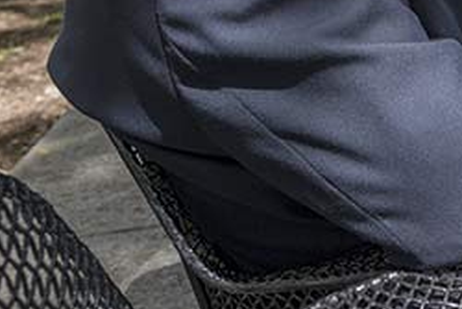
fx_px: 1156
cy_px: -146
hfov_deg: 20.7
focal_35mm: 90
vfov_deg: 14.3
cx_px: 590
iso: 200
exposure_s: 1/500
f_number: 5.6
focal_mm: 30
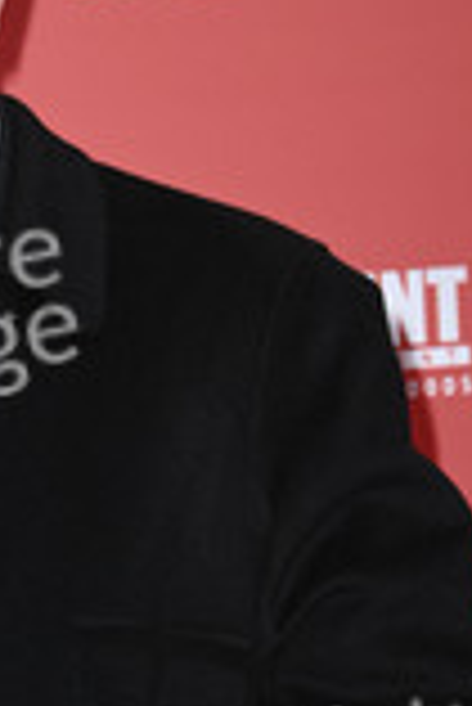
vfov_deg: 8.8
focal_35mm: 234
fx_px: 4592
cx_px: -22
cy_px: 562
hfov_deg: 5.9
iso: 800
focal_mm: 92
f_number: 5.6
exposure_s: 1/250
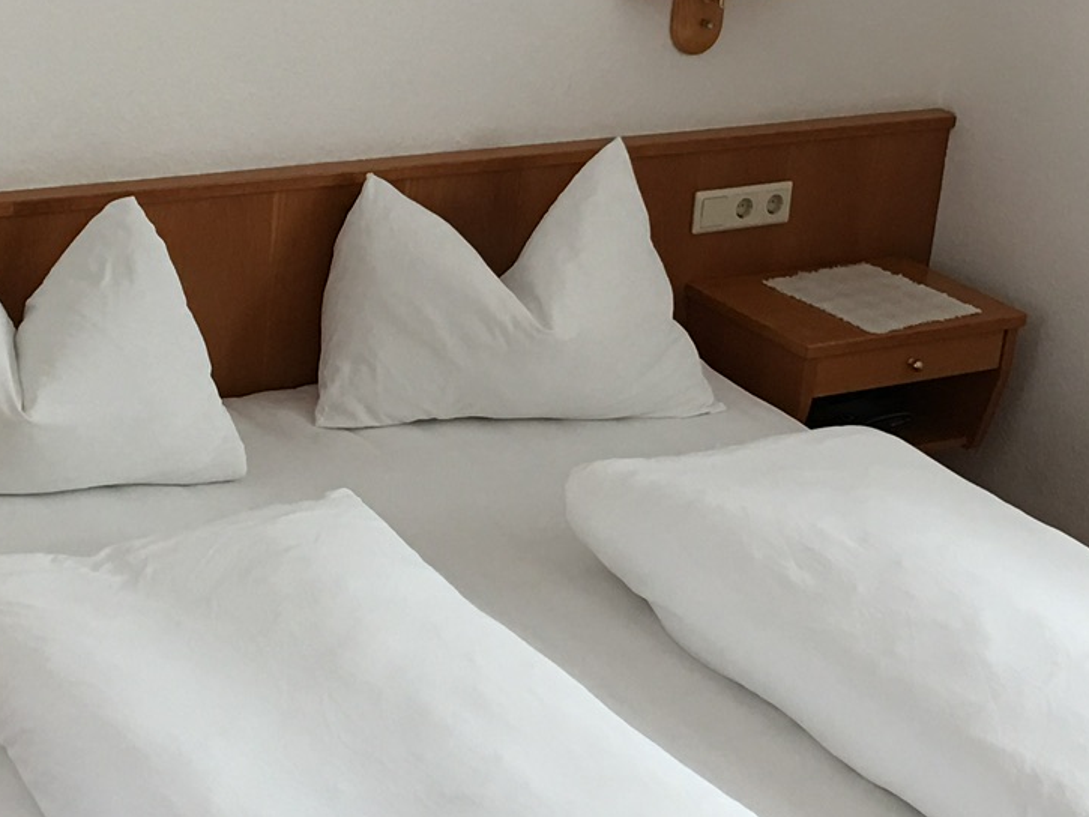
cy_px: 439
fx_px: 2580
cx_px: 460
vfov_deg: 18.0
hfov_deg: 23.8
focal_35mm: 82
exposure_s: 1/17
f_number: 2.2
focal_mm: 4.15
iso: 50
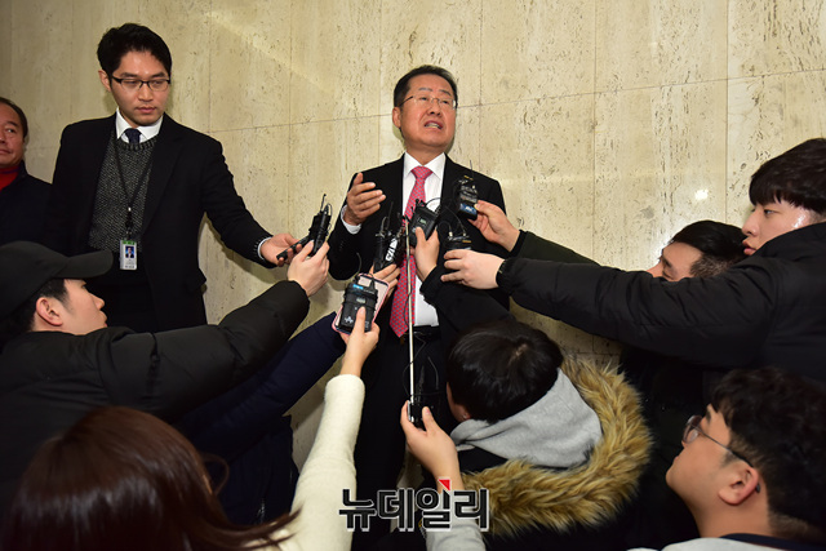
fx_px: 643
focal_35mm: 28
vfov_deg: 46.4
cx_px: 413
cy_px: 276
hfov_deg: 65.5
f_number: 4
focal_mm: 28
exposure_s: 1/250
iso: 1250
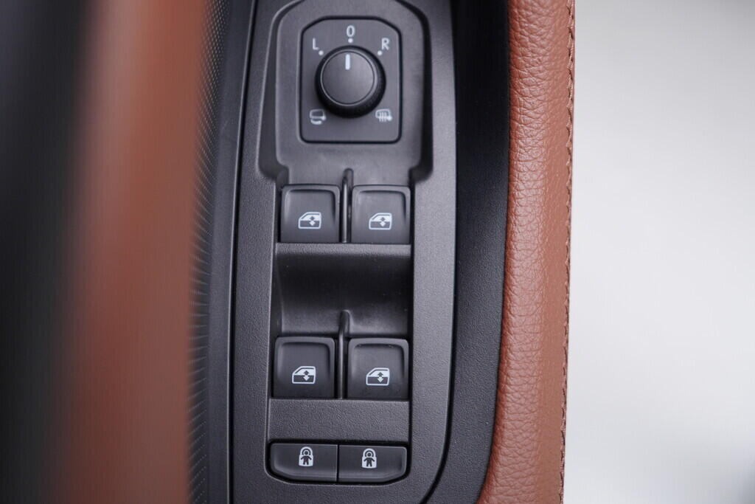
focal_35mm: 36
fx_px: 755
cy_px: 252
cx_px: 378
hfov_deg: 53.1
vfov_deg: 36.9
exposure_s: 1/40
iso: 200
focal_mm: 24
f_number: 2.8
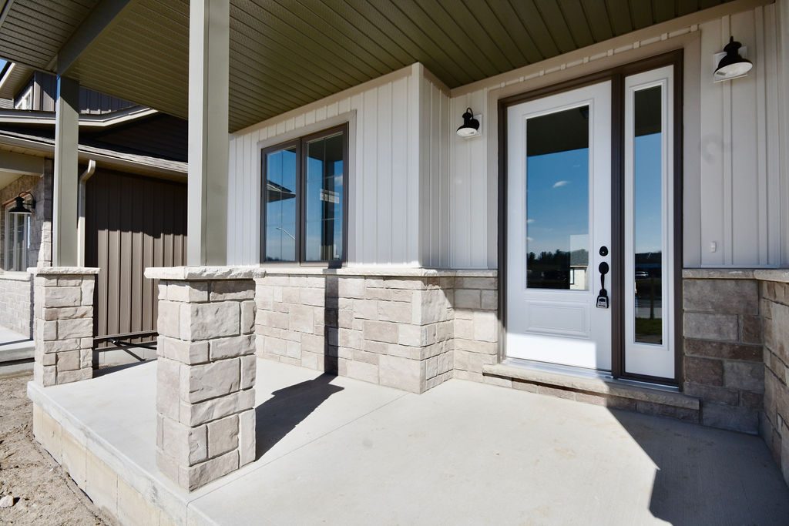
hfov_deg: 92.4
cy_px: 263
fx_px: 378
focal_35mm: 17
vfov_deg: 69.7
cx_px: 394
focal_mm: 11.5
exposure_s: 1/500
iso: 125
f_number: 8
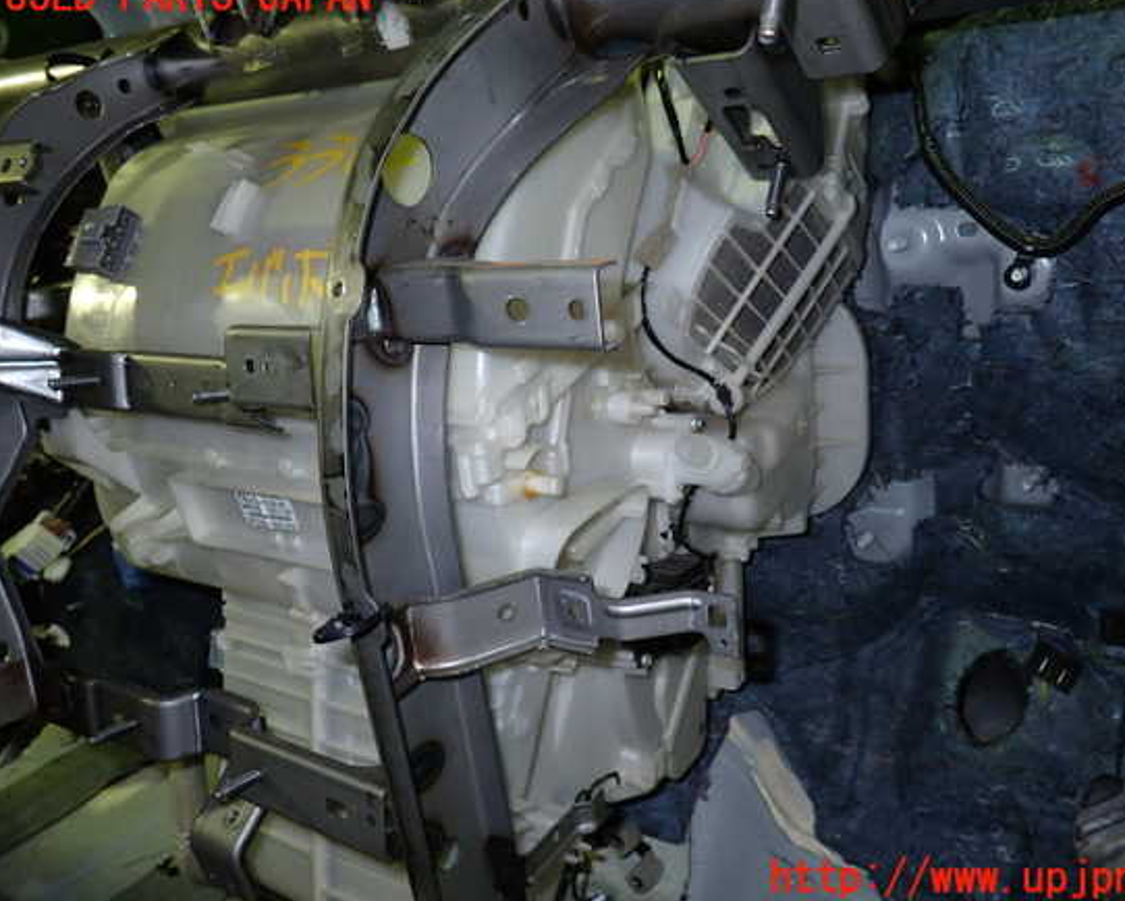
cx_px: 616
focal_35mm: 27
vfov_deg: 53.2
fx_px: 899
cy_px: 438
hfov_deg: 63.9
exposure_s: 1/30
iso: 200
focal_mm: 4.5
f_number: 2
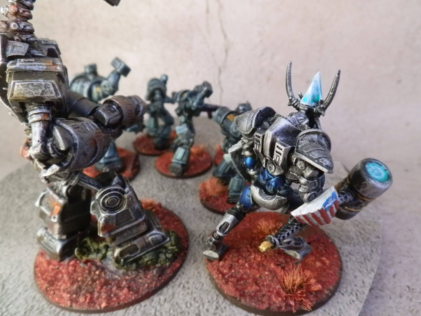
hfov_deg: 63.4
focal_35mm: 28
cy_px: 158
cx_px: 210
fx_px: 341
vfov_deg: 49.7
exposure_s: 1/80
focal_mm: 5
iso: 400
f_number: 3.1
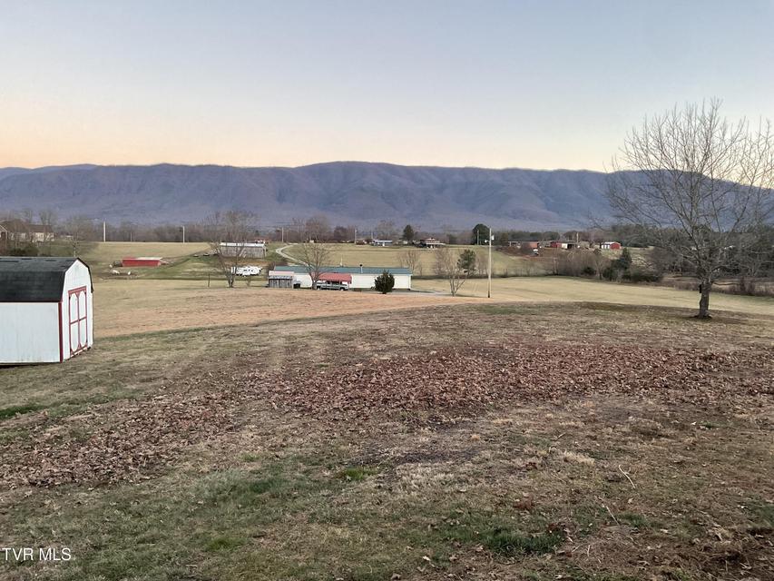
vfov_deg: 48.2
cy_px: 290
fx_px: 649
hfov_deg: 61.7
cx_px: 387
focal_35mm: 29
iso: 64
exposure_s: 1/120
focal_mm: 3
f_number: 1.8
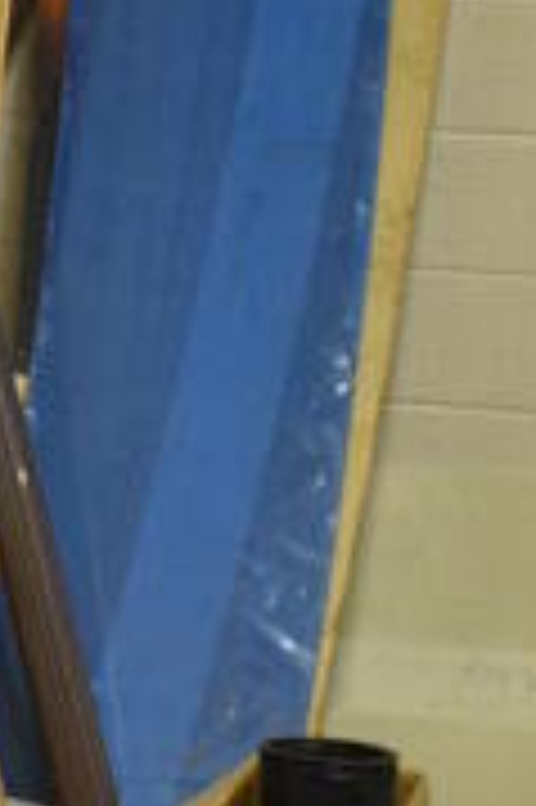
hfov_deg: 9.1
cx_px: -662
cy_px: 561
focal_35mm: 138
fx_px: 3088
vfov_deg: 14.8
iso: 2000
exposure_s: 1/125
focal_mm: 18
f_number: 3.5
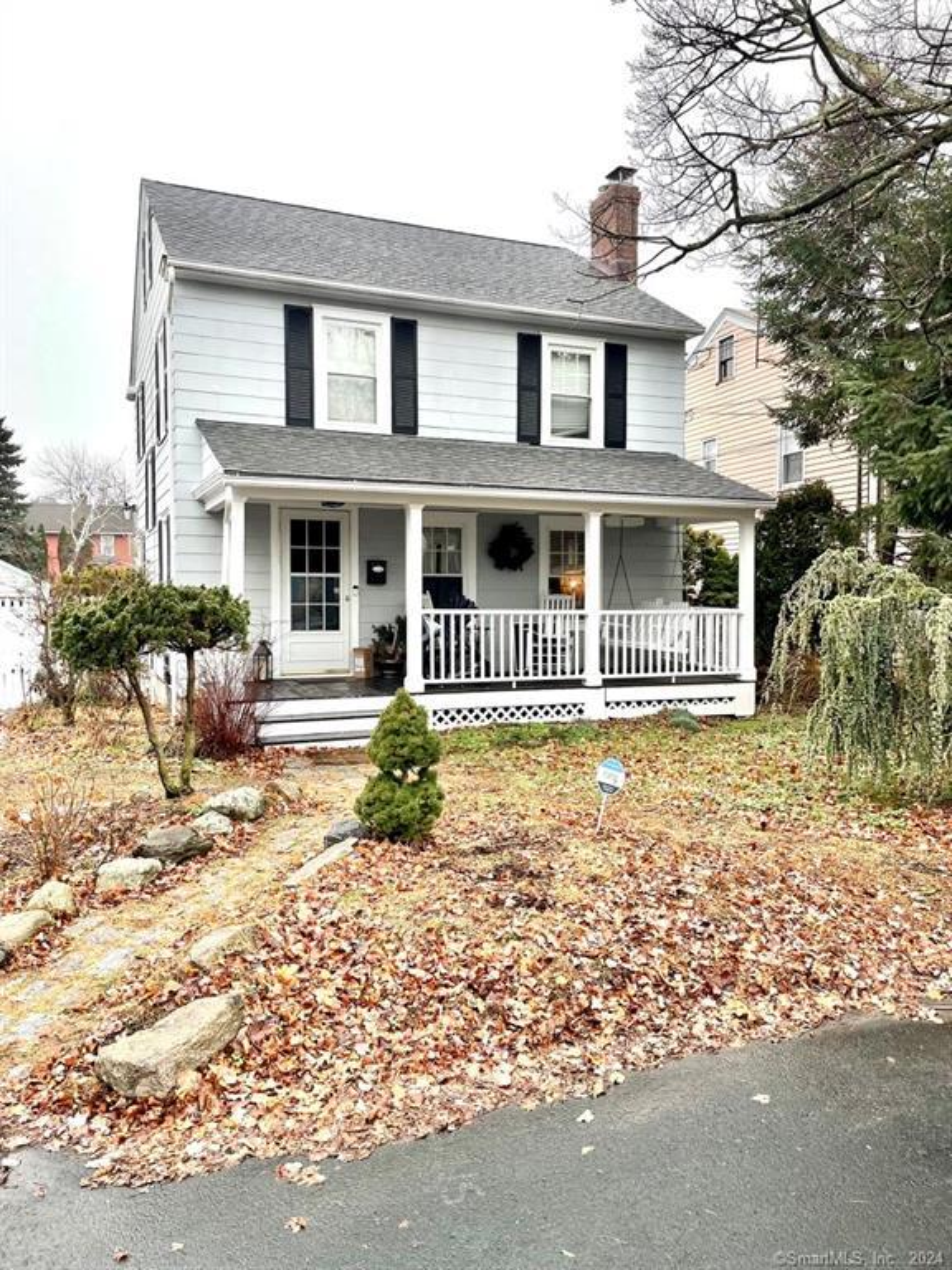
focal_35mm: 26
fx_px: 953
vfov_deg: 67.3
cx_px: 476
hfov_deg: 53.1
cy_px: 635
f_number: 1.6
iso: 32
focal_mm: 4.2
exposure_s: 1/186
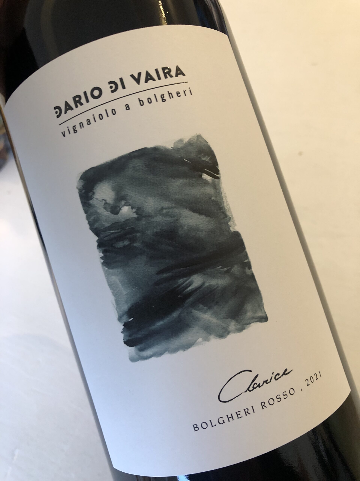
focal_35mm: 28
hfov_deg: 49.7
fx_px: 388
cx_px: 180
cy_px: 240
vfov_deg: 63.4
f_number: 1.8
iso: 80
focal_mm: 3.99
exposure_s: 1/17
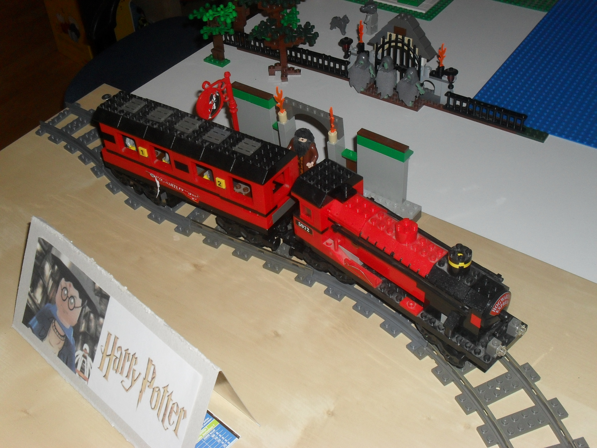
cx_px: 298
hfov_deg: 44.8
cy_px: 224
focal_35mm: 42
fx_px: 724
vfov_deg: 34.3
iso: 200
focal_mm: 7.5
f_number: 3.6
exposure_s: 1/45
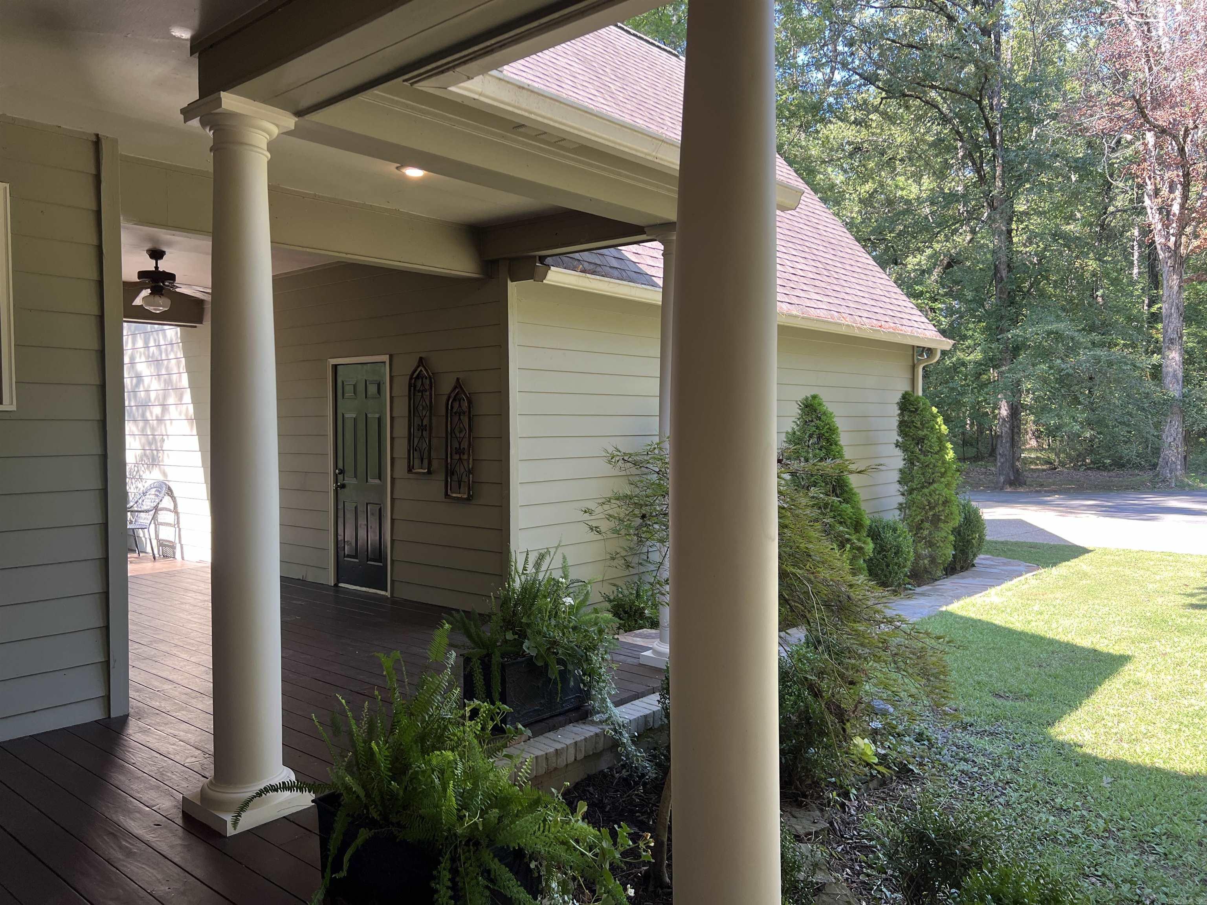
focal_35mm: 26
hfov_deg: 67.3
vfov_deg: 53.1
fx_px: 907
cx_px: 604
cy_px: 452
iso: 50
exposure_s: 1/142
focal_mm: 5.7
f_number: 1.5
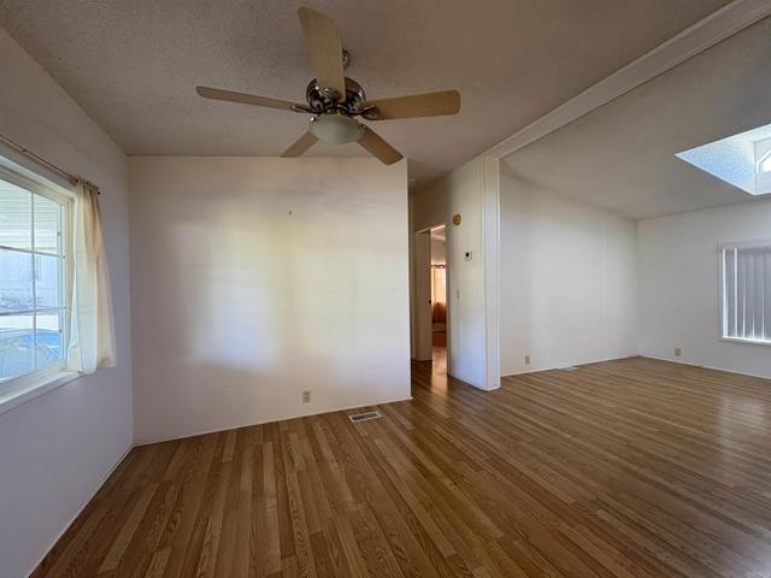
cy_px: 289
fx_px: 312
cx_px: 386
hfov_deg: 102.1
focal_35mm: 14
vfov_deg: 85.7
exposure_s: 1/60
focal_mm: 2.22
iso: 200
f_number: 2.2
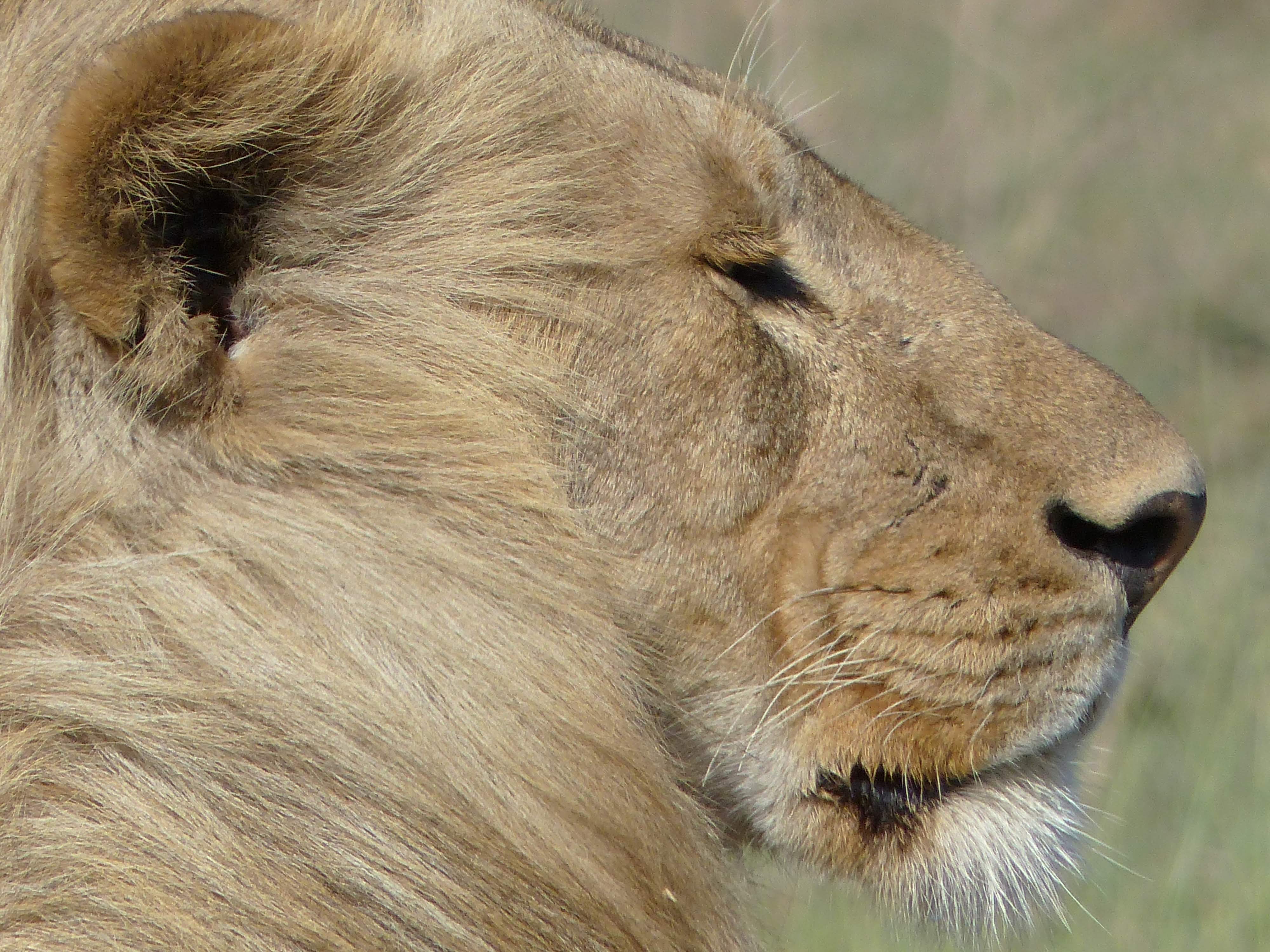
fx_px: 44026
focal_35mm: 1200
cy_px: 476
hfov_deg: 1.7
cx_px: 635
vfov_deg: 1.2
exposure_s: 1/1600
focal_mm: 108
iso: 100
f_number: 4
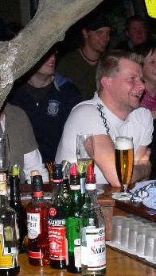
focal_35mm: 103
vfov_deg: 20.7
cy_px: 159
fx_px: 757
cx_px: 166
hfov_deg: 11.6
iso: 100
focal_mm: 11.3
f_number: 3.2
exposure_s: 1/30
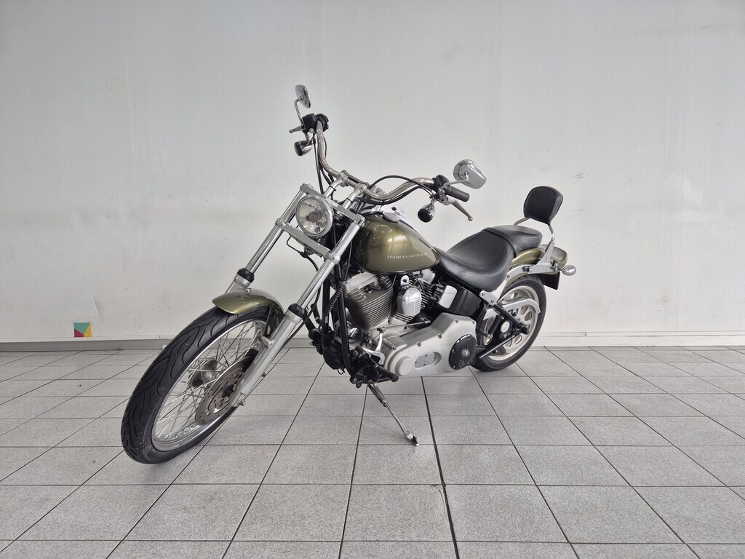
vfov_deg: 58.9
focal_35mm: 23
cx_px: 372
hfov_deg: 73.9
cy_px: 280
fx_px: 495
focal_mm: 5.4
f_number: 1.8
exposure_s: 1/100
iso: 40
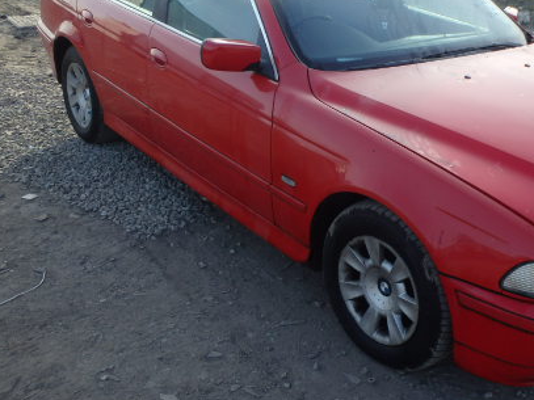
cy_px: 184
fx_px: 679
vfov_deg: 32.8
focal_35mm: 44
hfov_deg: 41.5
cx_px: 408
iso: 125
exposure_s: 1/250
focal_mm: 5
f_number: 3.9
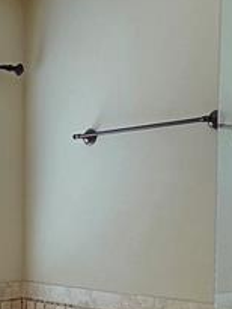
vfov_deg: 25.0
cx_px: -121
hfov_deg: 17.4
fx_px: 678
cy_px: 267
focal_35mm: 76
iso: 40
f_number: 2.2
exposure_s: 1/60
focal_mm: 1.7
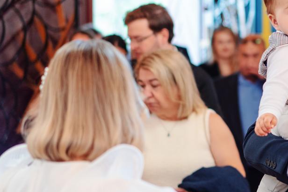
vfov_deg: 10.2
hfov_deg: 14.8
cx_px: 339
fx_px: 1071
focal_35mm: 134
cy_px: 83
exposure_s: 1/125
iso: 1000
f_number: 2
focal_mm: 55
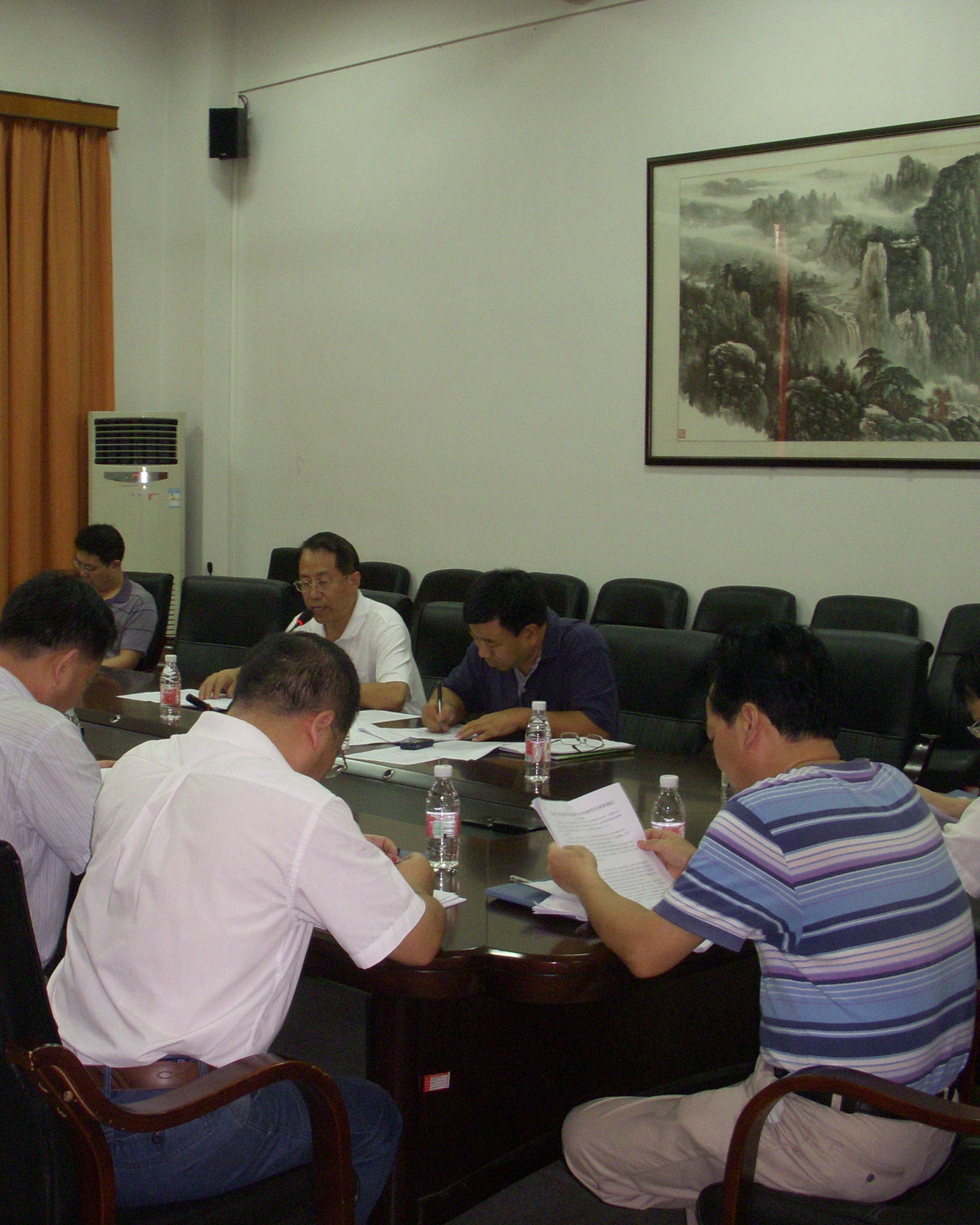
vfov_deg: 37.3
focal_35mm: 50
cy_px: 615
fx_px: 1813
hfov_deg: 30.1
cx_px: 355
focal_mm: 6.3
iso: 250
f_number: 3.3
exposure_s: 1/15
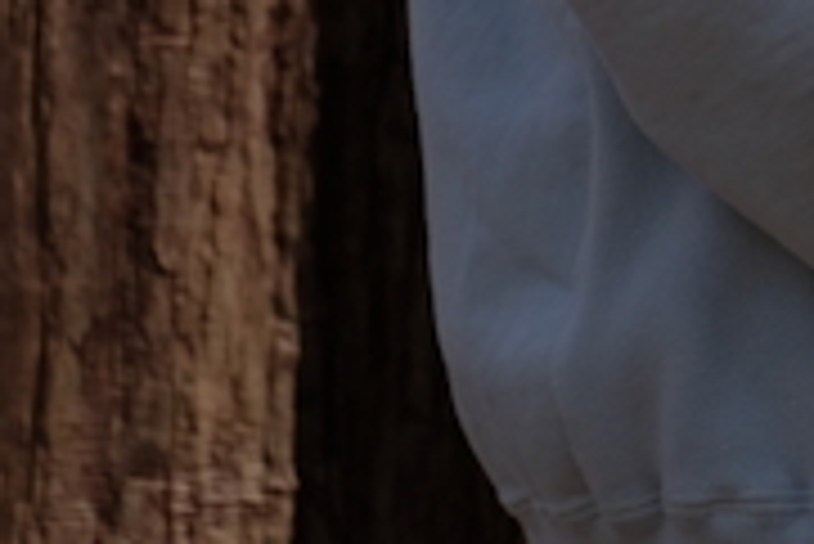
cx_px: 1273
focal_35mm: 1357
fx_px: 30707
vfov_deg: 1.0
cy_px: -533
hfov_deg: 1.5
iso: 200
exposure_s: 1/680
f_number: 6.4
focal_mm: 192.9
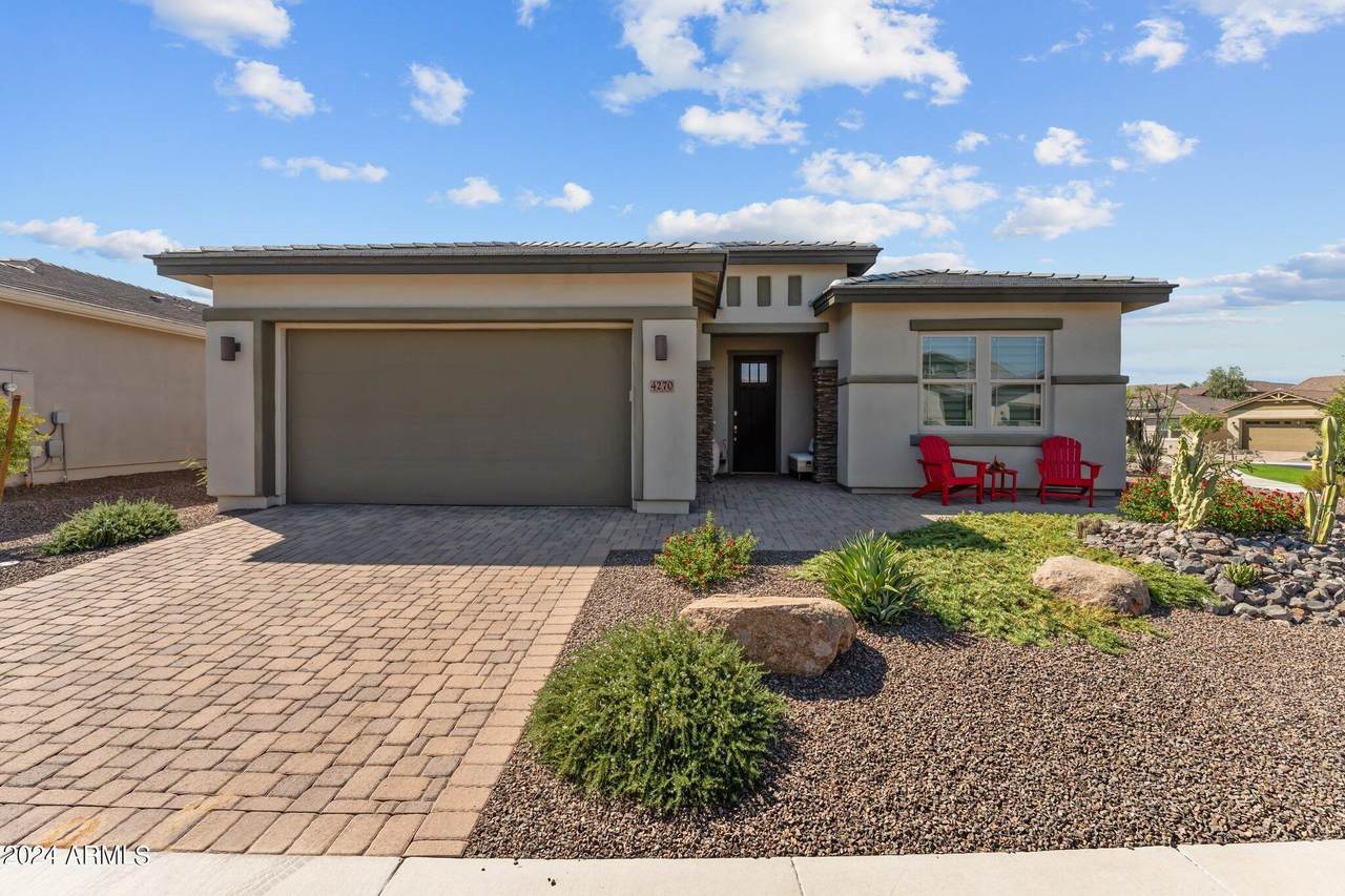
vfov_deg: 75.1
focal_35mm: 16
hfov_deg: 98.2
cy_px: 448
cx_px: 672
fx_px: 583
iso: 400
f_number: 8
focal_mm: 15.6
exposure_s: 1/1000
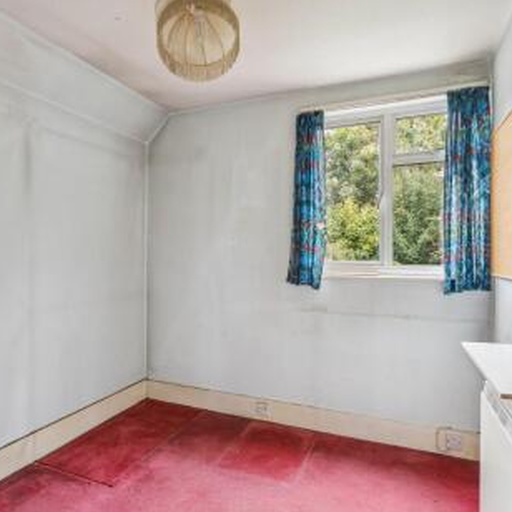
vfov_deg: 72.1
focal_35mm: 21
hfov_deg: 72.1
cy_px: 258
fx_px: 351
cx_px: 244
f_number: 5.6
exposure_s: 1/2.5
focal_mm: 16
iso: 320
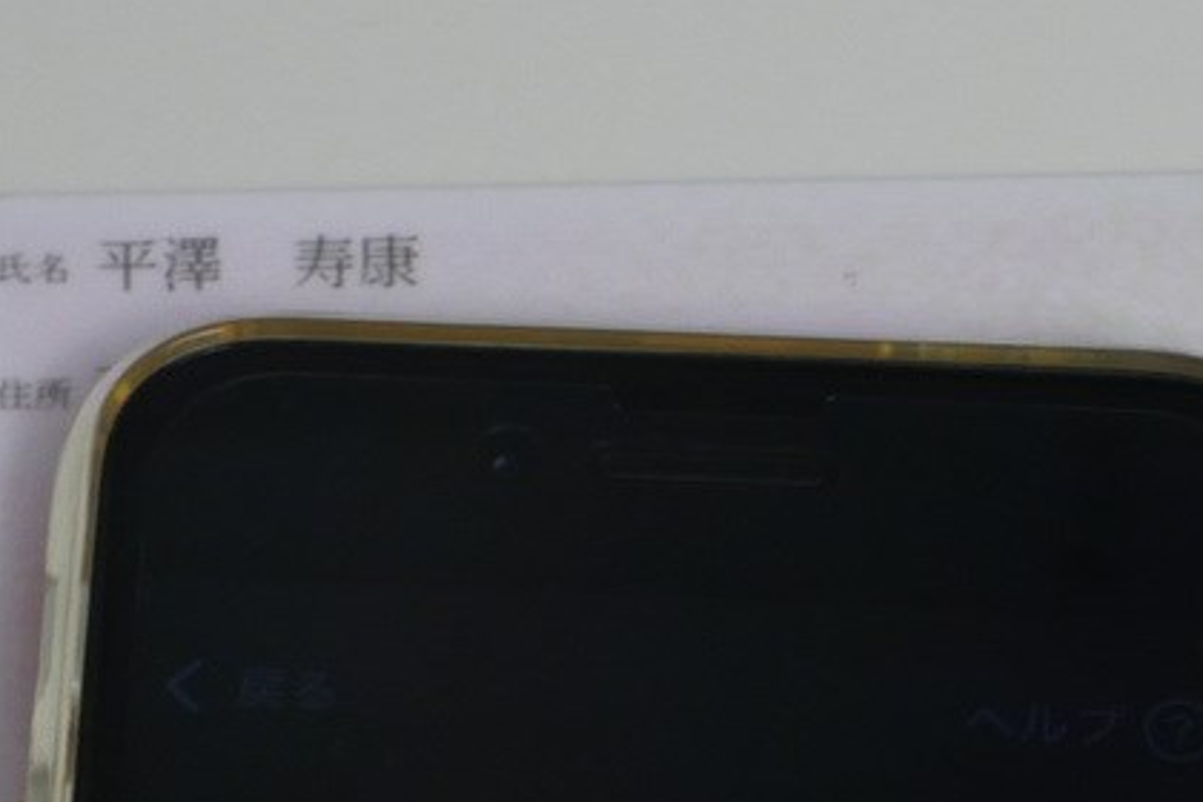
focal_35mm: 265
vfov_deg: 5.1
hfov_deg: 7.8
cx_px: 358
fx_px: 8855
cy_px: 1641
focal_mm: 28
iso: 400
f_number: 6.3
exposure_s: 1/30
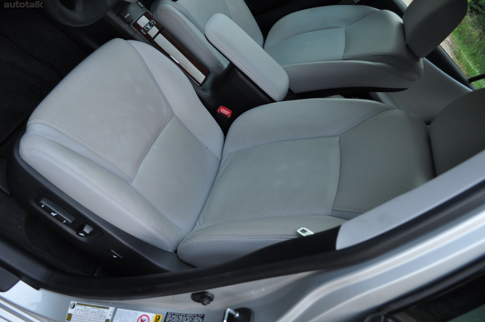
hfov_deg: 67.4
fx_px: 363
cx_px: 242
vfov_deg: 47.8
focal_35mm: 27
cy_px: 161
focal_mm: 18
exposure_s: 1/60
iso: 640
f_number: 4
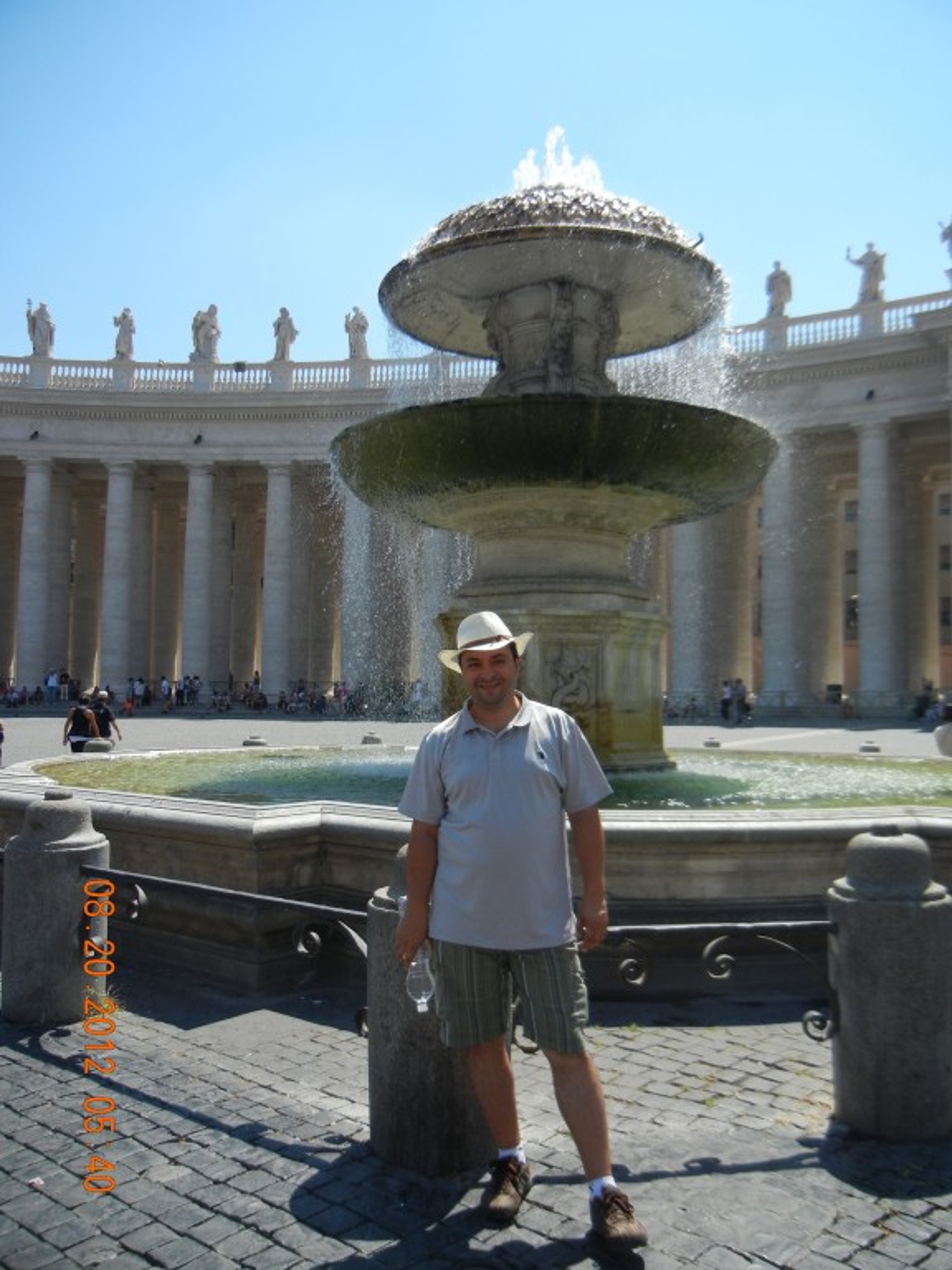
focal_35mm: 30
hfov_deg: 46.8
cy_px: 635
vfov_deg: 60.0
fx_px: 1100
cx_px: 476
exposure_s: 1/354
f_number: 7
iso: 160
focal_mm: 5.4
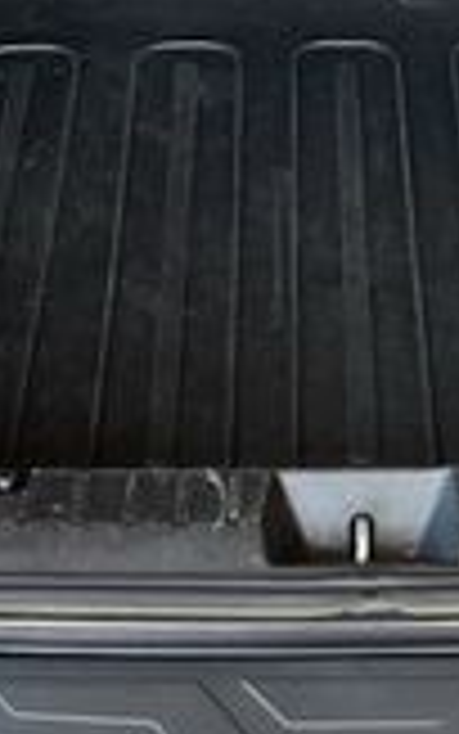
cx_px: 342
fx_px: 2160
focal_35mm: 108
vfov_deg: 19.2
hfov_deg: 12.1
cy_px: 207
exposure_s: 1/121
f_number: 1.5
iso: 125
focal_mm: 5.7
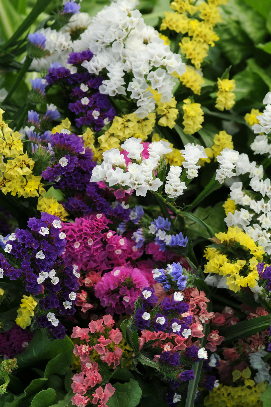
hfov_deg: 8.7
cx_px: 136
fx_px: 1783
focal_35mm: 158
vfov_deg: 13.1
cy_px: 204
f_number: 11
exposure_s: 1/100
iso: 200
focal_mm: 105
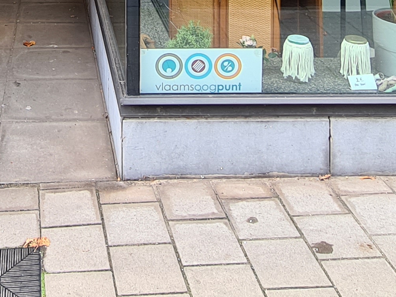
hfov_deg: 34.8
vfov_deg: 21.7
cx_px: 43
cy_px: -186
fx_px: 595
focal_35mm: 52
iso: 64
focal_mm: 2.22
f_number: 2.2
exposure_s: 1/103
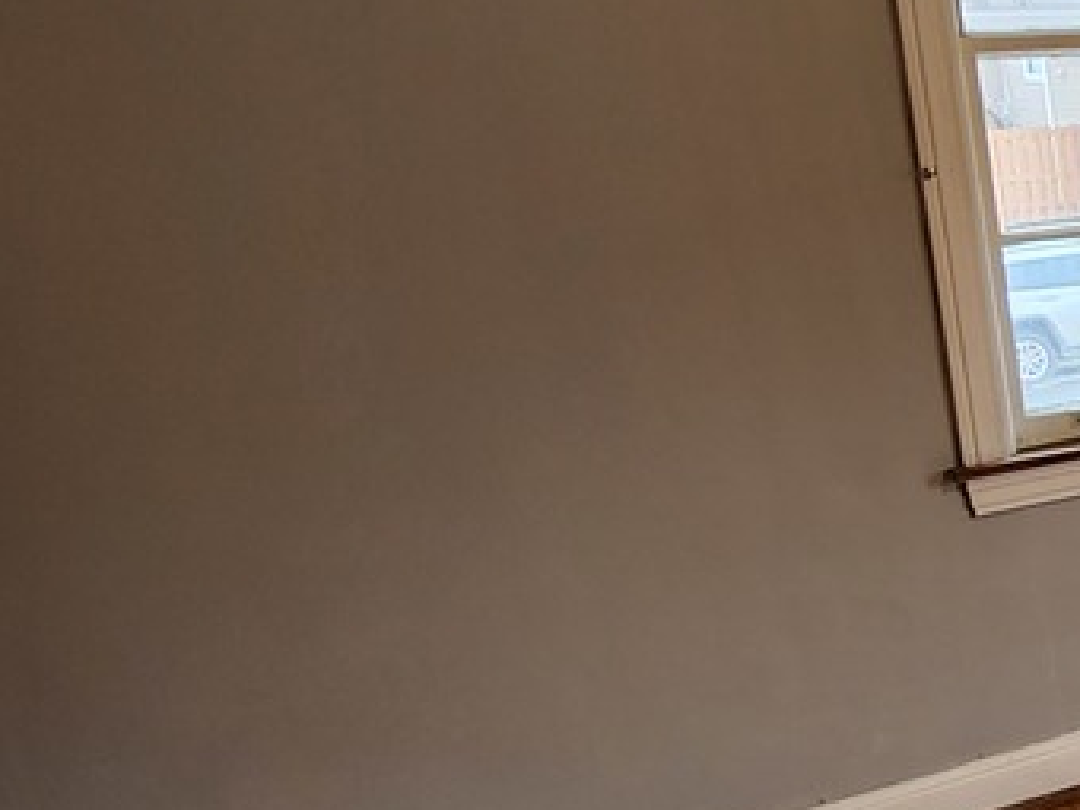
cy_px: 511
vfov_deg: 26.5
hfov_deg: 24.0
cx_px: 1772
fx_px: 1716
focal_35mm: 55
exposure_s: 1/60
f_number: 2.2
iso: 80
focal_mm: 2.2
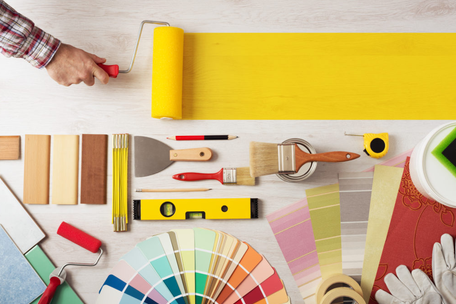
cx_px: 230
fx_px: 646
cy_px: 153
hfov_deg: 38.9
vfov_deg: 26.5
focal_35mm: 51
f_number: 11
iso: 100
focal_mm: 50
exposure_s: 1/125
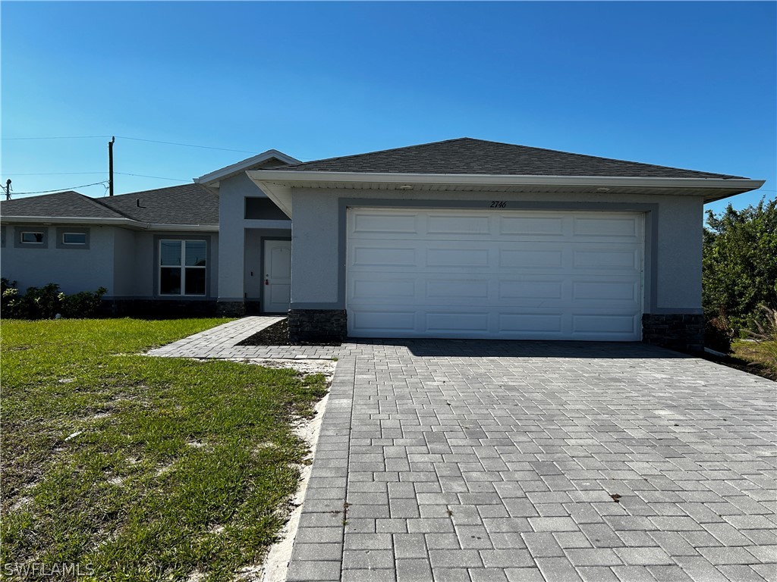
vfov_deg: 53.1
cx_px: 388
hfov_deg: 67.3
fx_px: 584
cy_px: 291
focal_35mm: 26
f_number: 1.5
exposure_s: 1/4444
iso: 50
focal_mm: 5.7
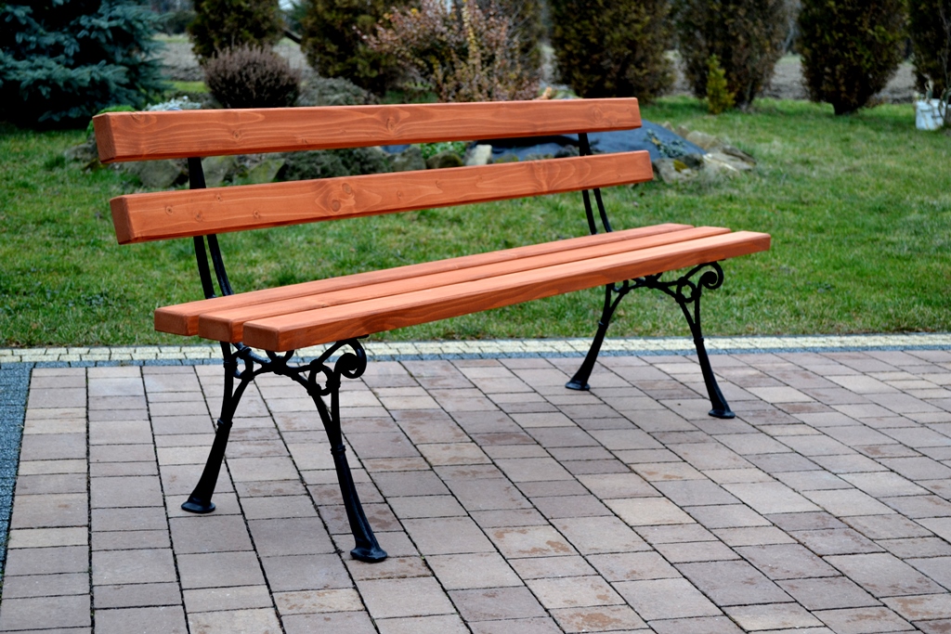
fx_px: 1506
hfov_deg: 35.0
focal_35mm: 57
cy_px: 317
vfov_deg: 23.8
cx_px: 476
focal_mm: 38
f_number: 5
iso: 400
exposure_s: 1/40
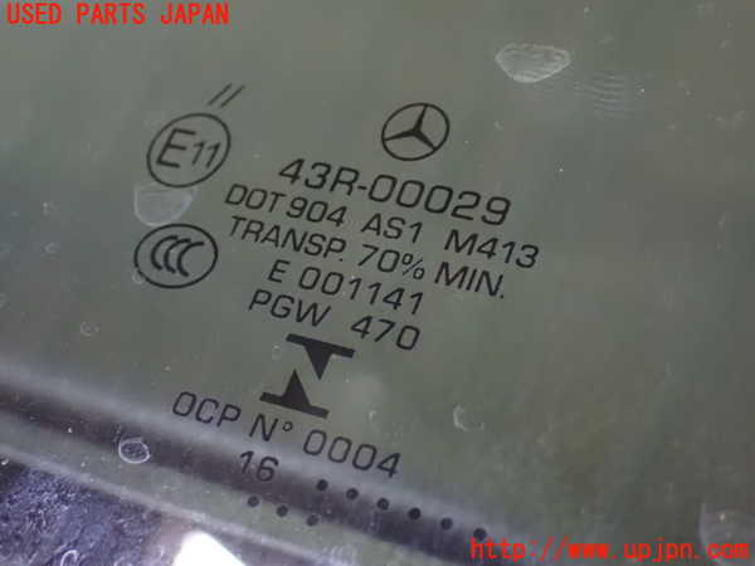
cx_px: 378
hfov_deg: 33.2
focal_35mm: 58
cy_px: 283
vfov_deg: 25.2
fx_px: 1265
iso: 1600
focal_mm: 10.35
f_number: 3.5
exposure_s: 1/15
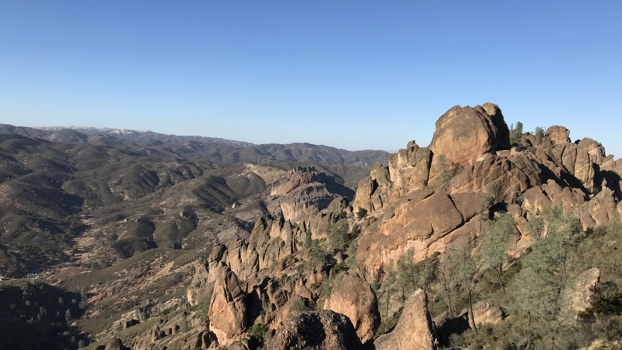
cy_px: 169
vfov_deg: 37.8
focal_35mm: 31
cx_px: 314
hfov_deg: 62.6
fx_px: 511
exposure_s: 1/2283
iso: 20
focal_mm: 3.99
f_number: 1.8
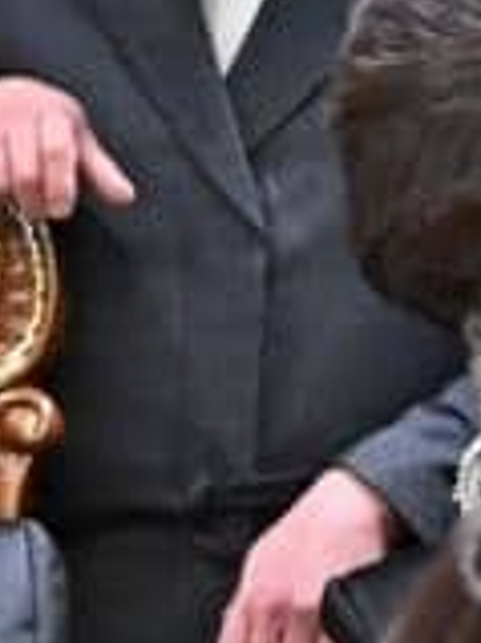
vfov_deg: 3.2
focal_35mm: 613
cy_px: 376
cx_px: -1552
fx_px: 11372
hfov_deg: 2.4
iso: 1250
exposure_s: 1/200
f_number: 4
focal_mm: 66
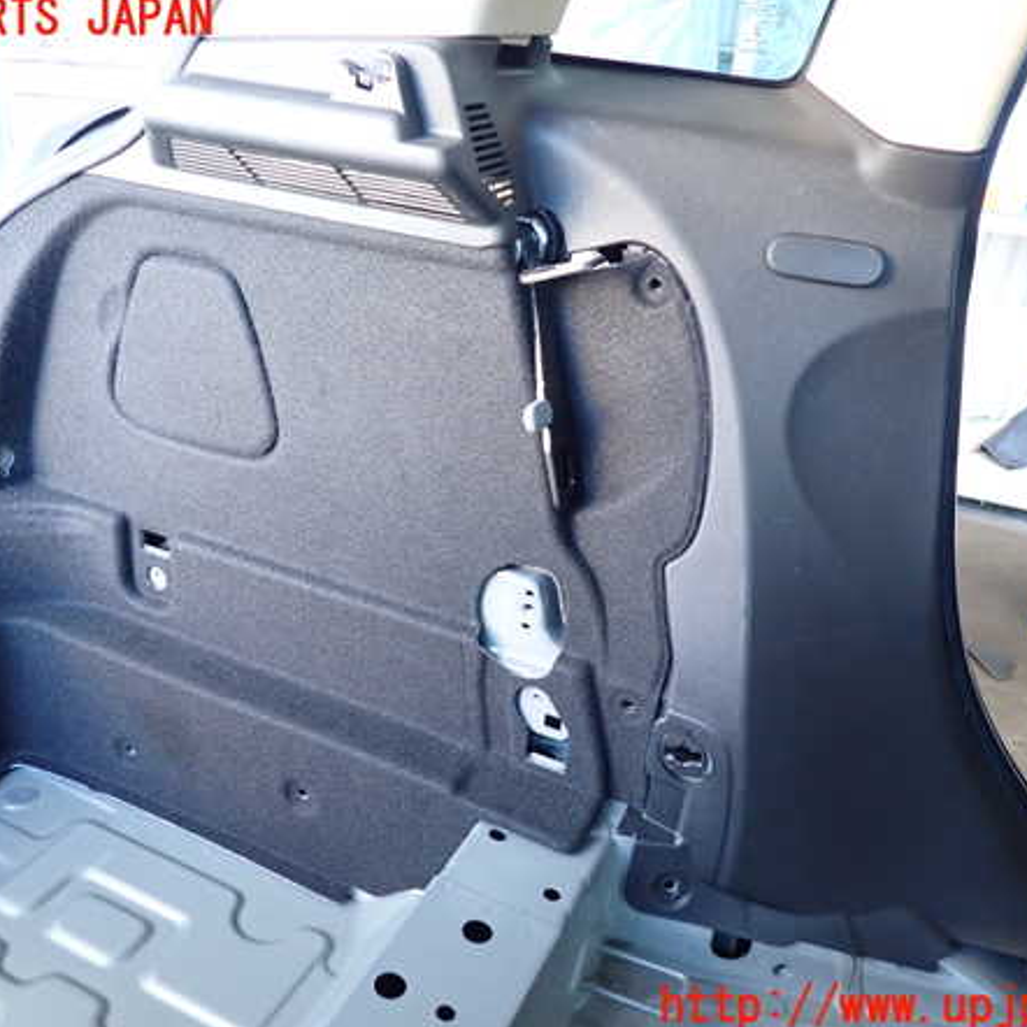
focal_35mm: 30
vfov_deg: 54.0
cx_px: 488
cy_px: 514
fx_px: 1007
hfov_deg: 54.0
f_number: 2
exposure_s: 1/30
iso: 500
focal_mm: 4.5
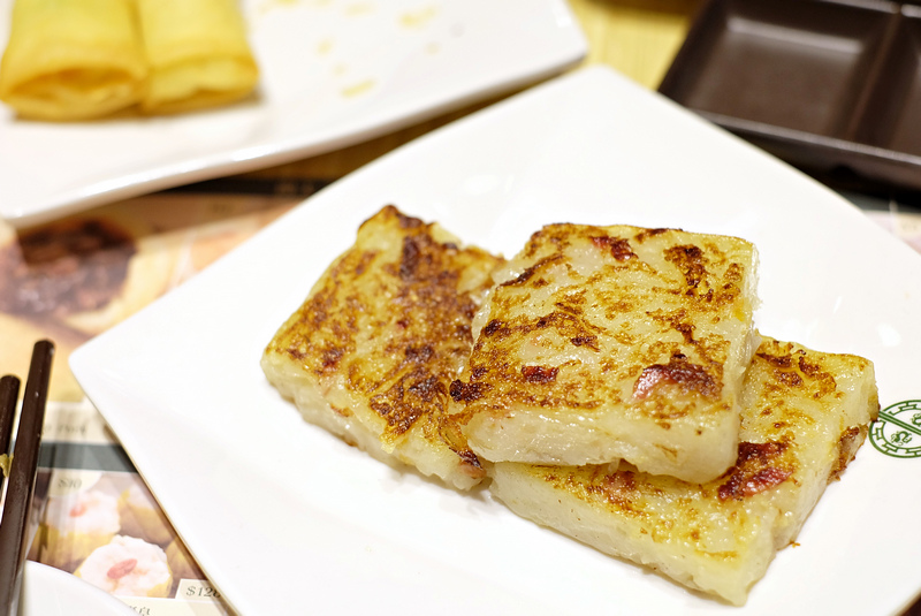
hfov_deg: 37.5
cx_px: 460
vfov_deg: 25.6
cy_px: 308
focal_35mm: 53
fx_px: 1357
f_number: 3.2
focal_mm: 35
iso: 800
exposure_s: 1/70
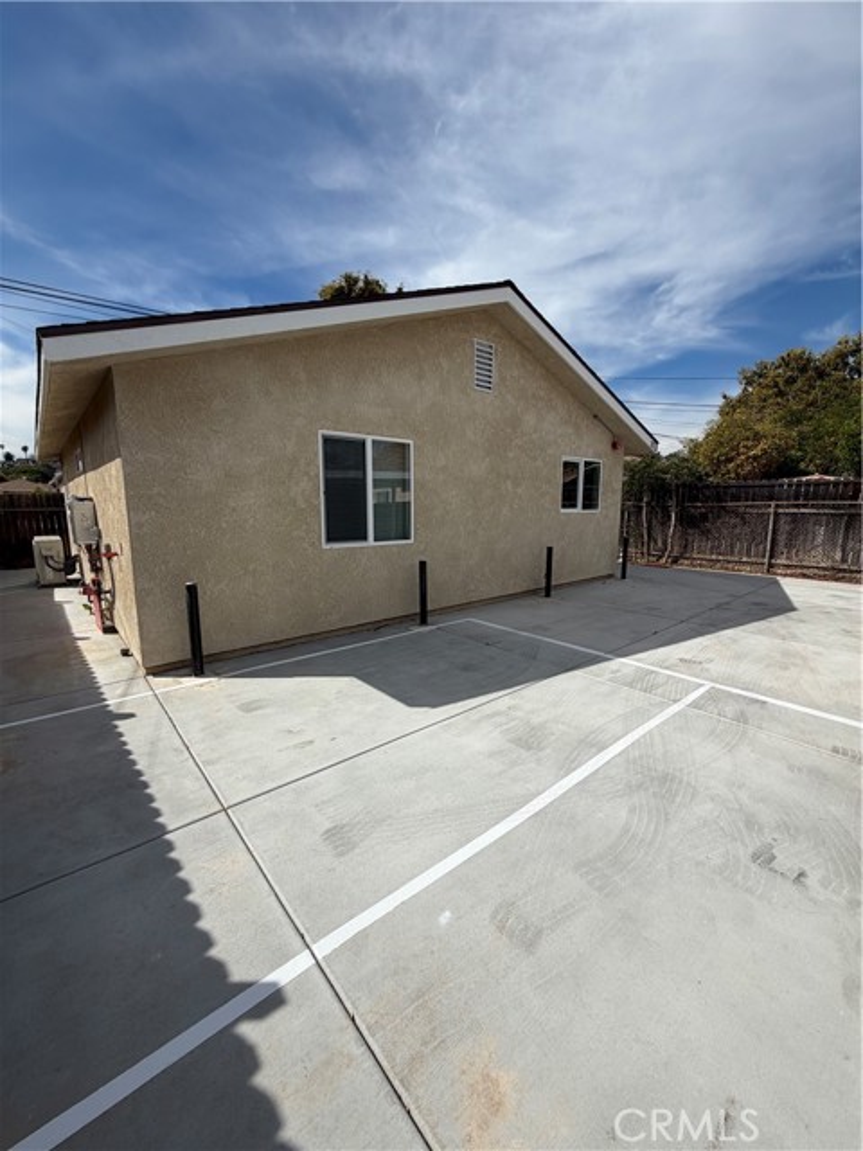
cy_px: 576
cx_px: 432
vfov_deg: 102.1
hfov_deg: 85.7
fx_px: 465
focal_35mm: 14
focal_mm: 2.22
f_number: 2.2
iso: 20
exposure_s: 1/1698
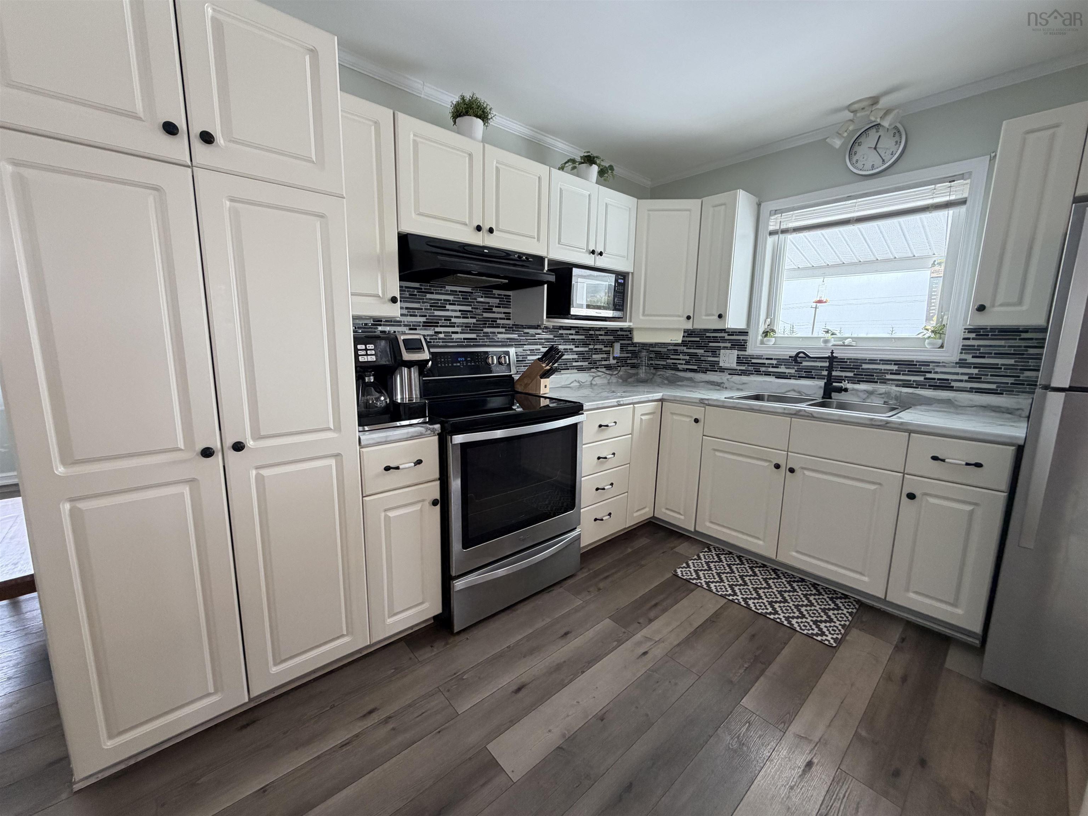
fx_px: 440
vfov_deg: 85.7
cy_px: 408
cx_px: 544
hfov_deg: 102.1
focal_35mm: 14
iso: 200
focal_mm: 2.22
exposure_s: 1/60
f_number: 2.2
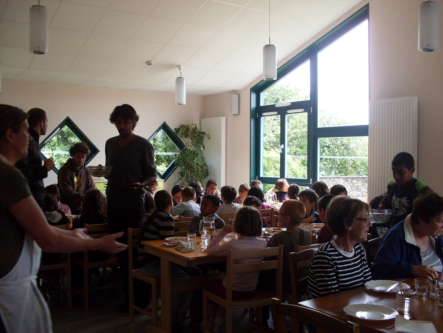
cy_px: 166
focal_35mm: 38
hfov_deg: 49.0
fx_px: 486
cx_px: 222
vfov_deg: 37.7
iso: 80
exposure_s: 1/90
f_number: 2.8
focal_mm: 6.3
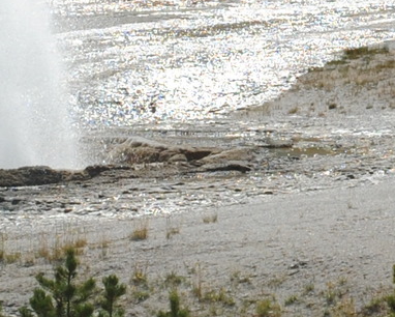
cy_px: -191
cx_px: 416
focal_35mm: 415
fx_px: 4855
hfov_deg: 4.6
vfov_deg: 3.7
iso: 200
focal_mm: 45
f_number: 11
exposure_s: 1/500
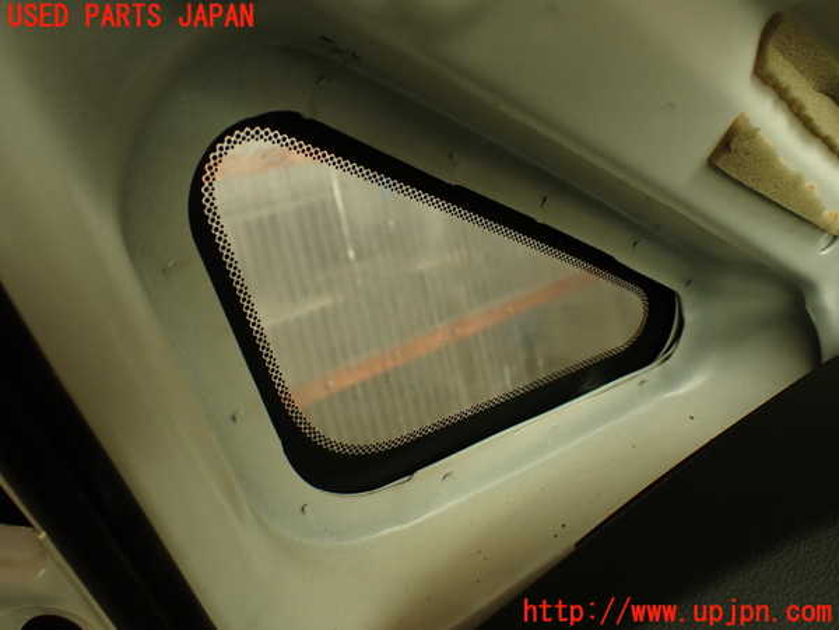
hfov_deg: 56.8
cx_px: 420
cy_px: 315
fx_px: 776
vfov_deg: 44.2
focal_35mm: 32
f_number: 2.4
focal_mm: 5.79
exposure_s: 1/80
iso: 100
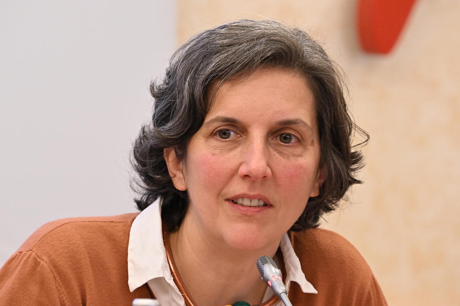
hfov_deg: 5.1
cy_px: 153
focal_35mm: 405
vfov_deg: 3.4
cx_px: 230
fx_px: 5173
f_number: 6.3
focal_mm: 270
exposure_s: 1/125
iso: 1600
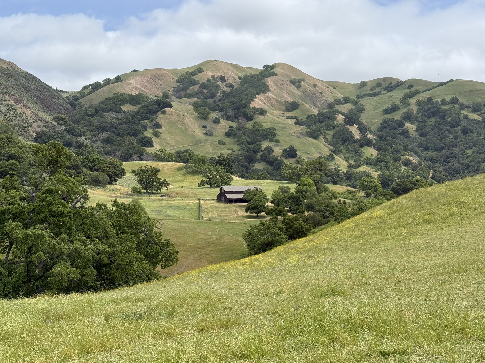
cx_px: 242
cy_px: 182
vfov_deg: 30.3
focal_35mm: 48
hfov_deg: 39.7
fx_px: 673
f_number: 1.78
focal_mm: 6.76
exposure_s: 1/3704
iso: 64
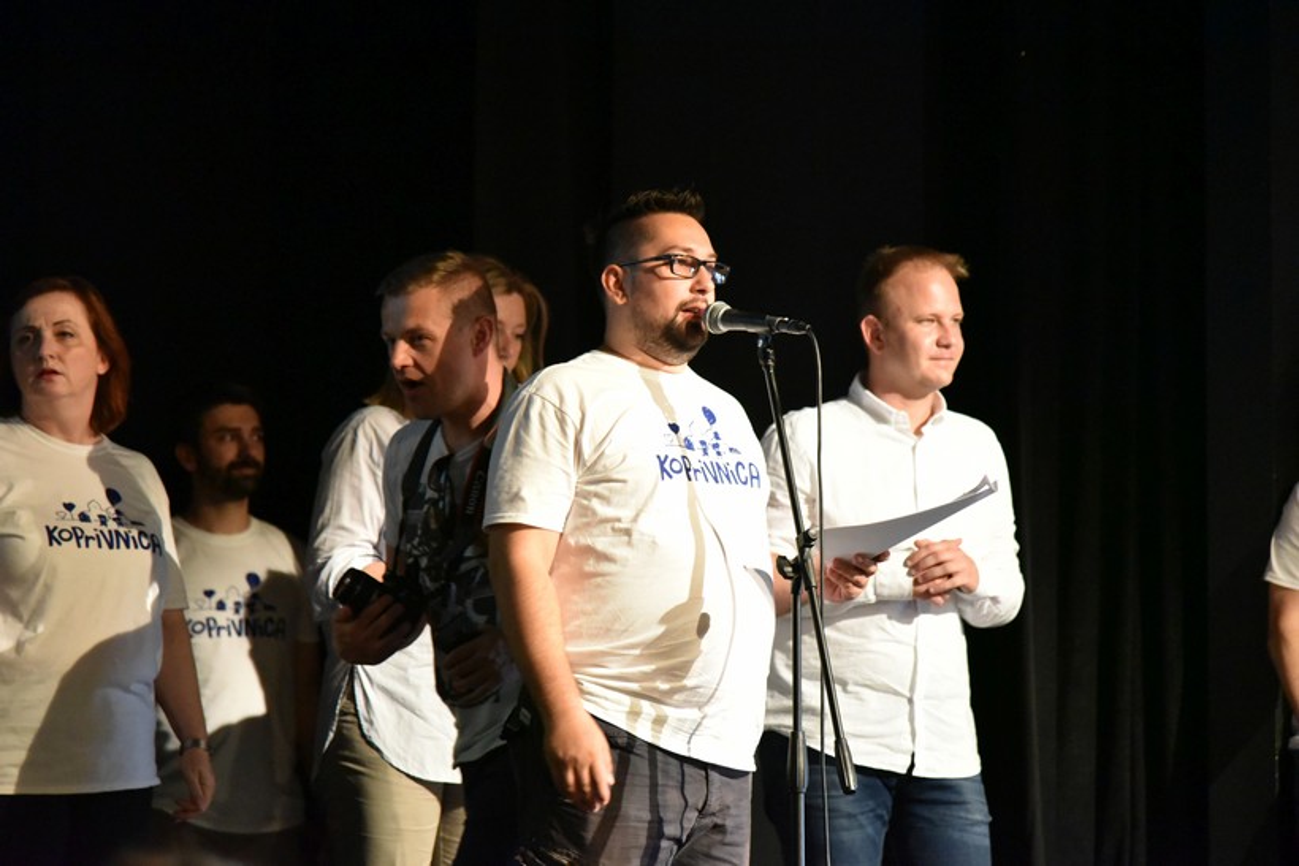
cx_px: 650
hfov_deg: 17.1
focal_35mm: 120
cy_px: 433
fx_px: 4330
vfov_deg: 11.4
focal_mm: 120
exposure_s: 1/200
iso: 12800
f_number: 4
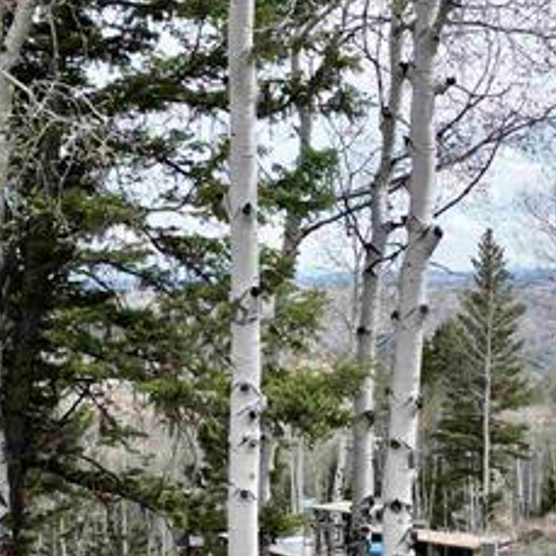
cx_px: 393
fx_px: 1726
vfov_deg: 18.3
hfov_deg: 18.2
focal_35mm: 95
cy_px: 294
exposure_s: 1/2500
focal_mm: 6.72
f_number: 1.7
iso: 200
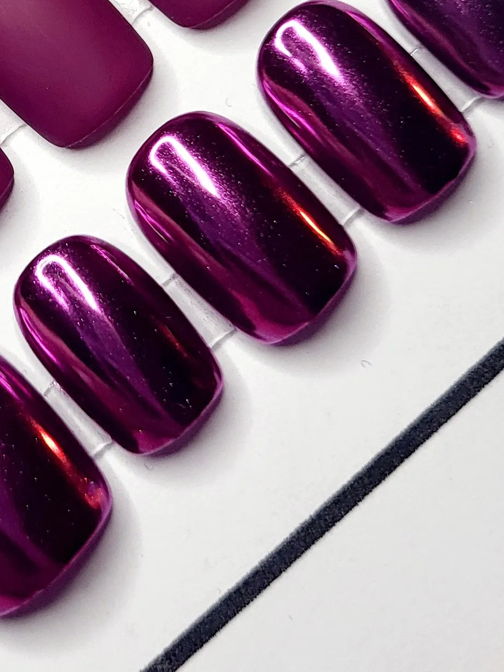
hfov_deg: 16.7
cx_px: -82
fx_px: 1650
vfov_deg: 22.0
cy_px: -31
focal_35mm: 85
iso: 40
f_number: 1.8
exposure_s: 1/217
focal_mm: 5.4
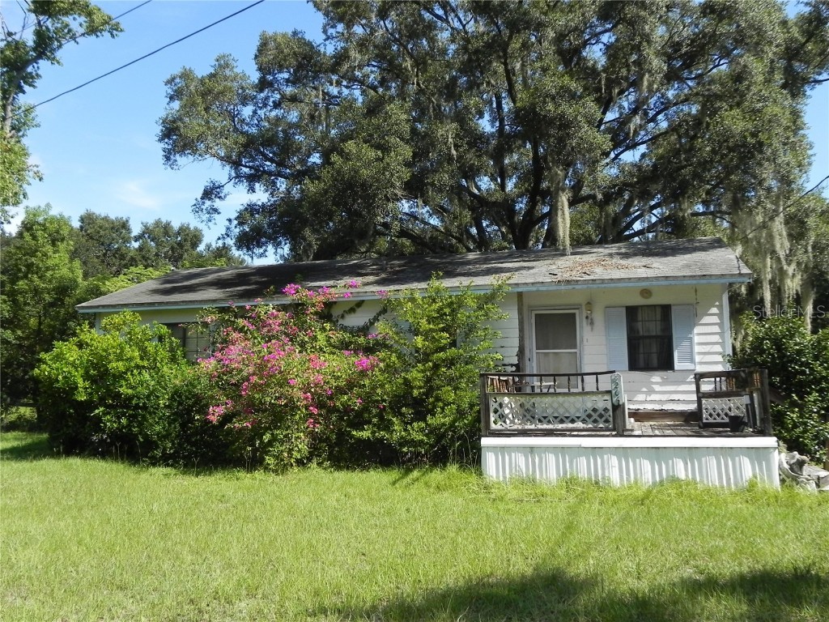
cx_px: 414
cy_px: 311
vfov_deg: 42.9
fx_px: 790
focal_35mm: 33
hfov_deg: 55.4
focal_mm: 5.9
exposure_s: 1/268
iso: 160
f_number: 5.6
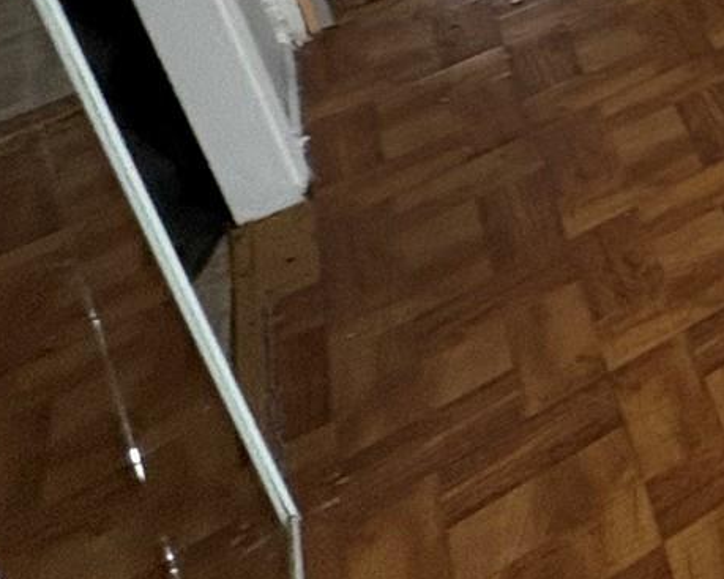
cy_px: -450
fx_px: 1307
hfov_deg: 20.0
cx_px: 1371
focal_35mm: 61
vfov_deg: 19.2
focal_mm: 2.22
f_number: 2.2
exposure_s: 1/60
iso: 250
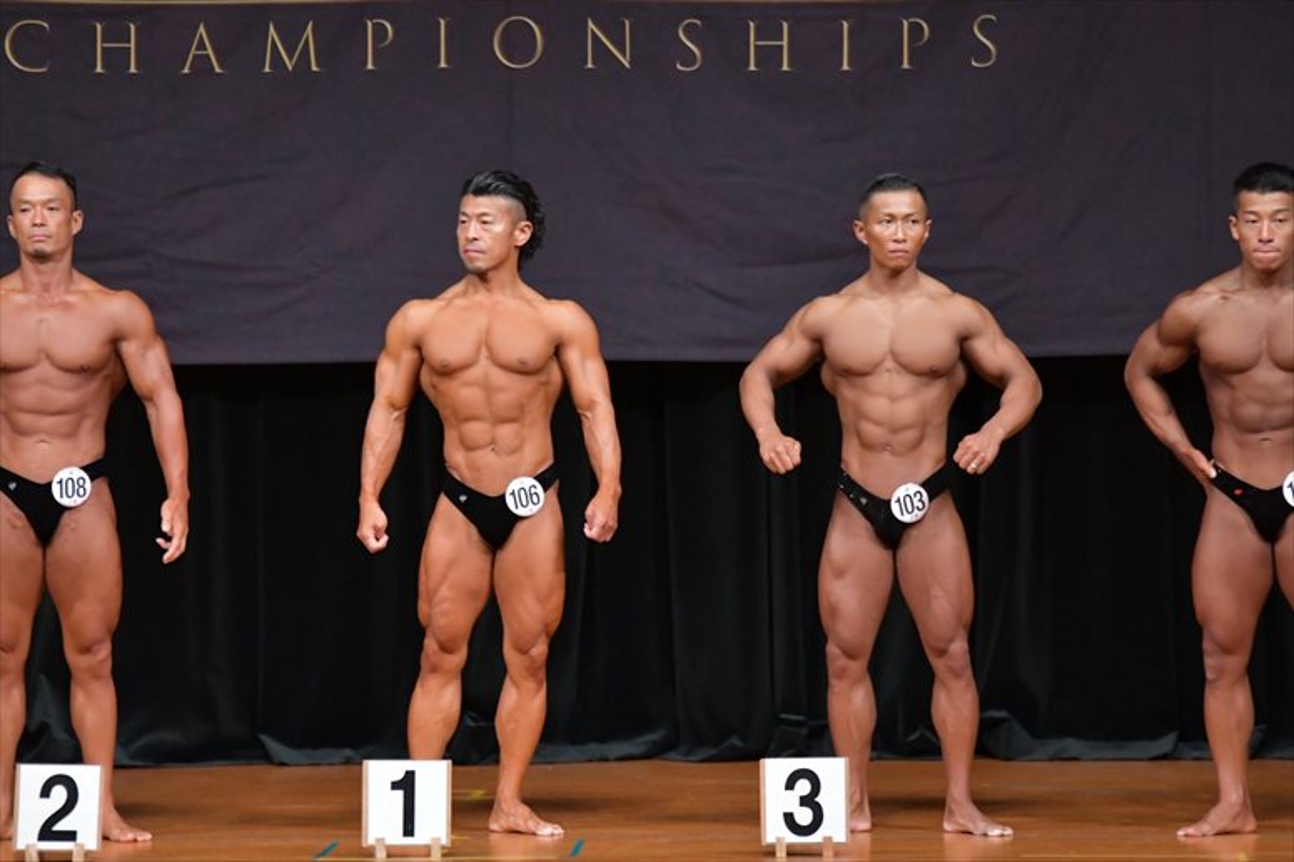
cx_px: 647
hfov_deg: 7.6
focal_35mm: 270
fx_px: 9700
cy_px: 431
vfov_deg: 5.1
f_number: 5.6
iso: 5000
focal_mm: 180
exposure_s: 1/400
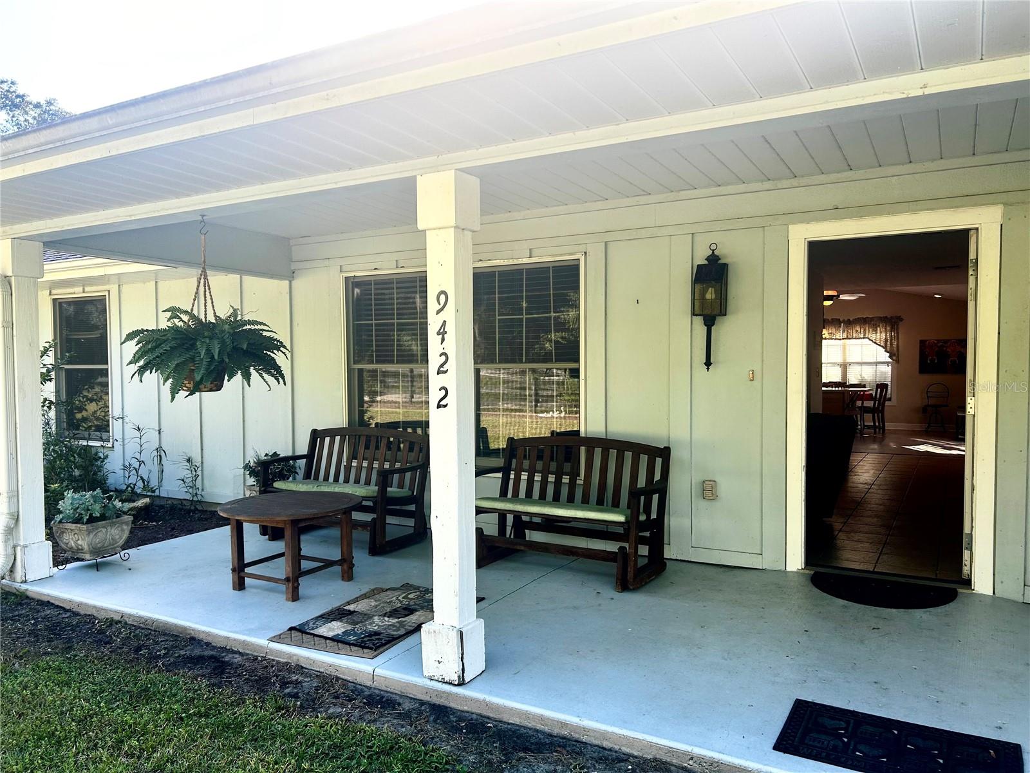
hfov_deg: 67.3
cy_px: 386
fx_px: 774
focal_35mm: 26
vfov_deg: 53.1
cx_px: 515
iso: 40
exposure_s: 1/271
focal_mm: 5.7
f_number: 1.5
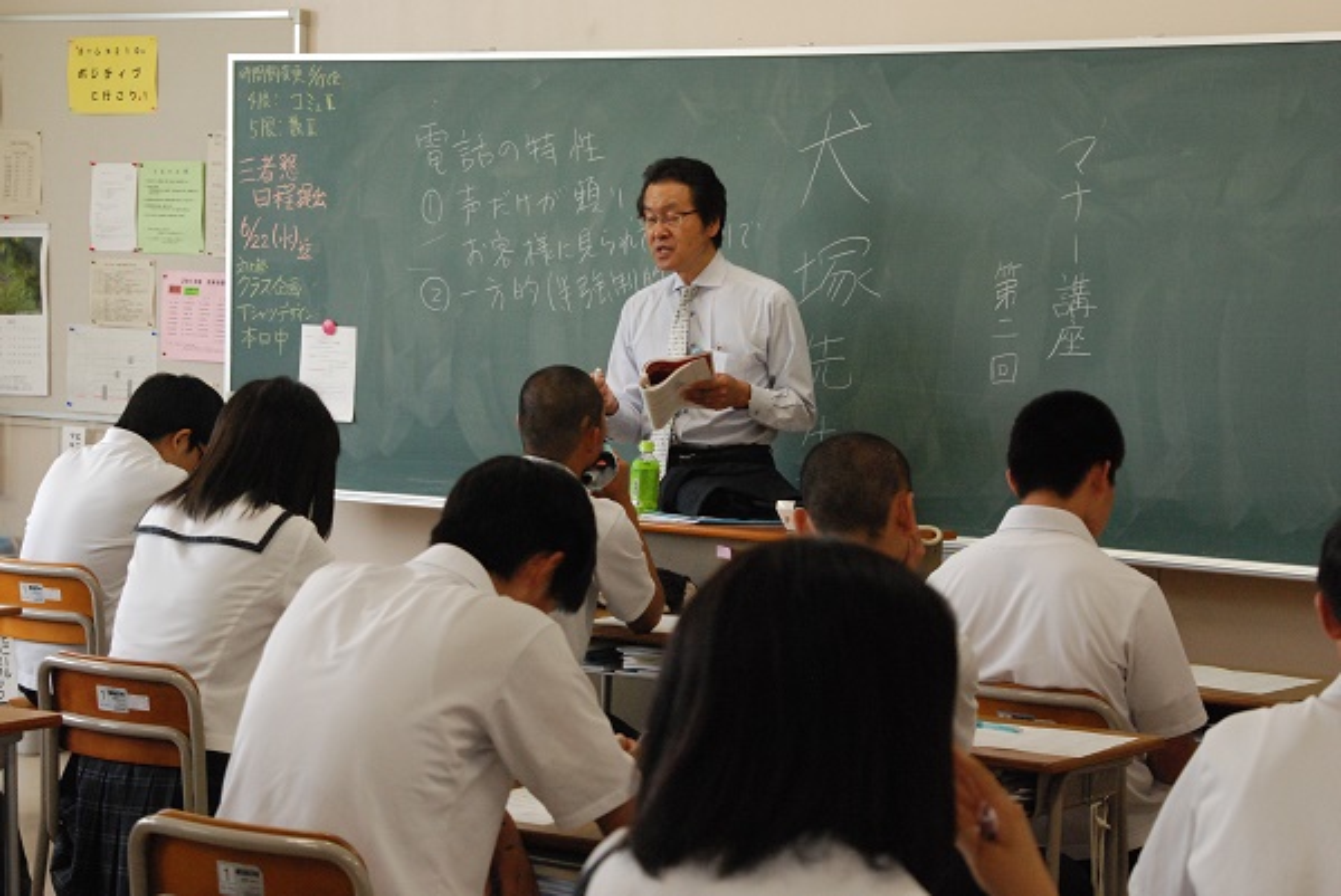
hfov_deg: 22.6
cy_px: 448
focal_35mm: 90
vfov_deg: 15.2
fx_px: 3355
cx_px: 670
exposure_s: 1/250
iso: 1600
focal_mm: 60
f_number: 5.6
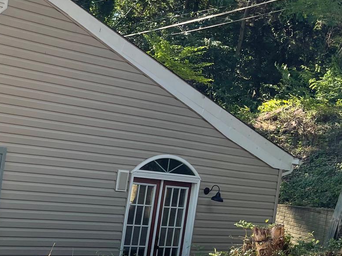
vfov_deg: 21.6
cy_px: 120
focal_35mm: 68
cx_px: 2
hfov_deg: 27.0
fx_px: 672
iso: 32
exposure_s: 1/615
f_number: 1.6
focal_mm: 5.1
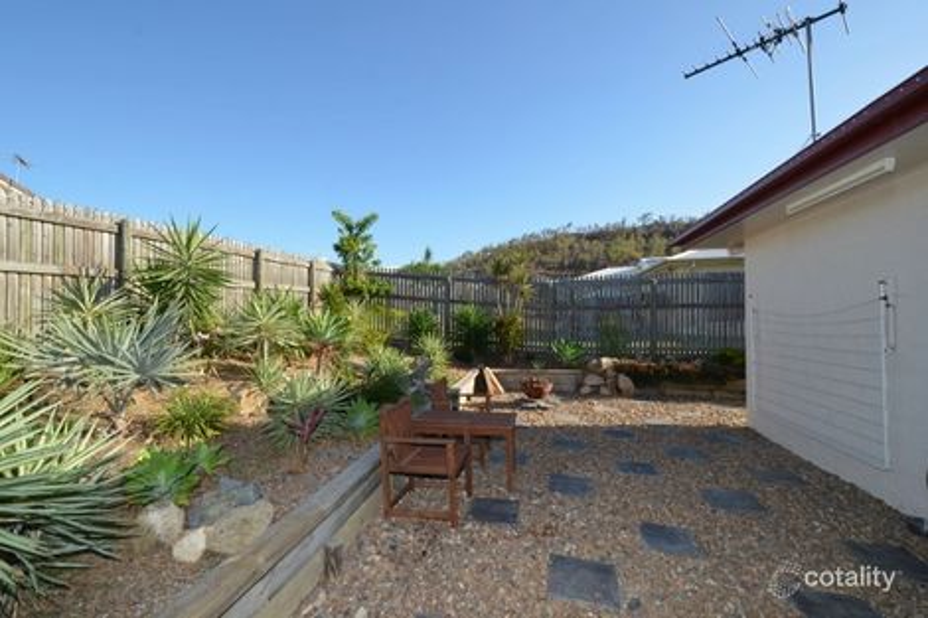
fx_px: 387
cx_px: 464
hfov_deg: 100.4
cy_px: 309
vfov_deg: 77.3
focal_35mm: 15
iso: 250
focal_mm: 10
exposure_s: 1/250
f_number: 9
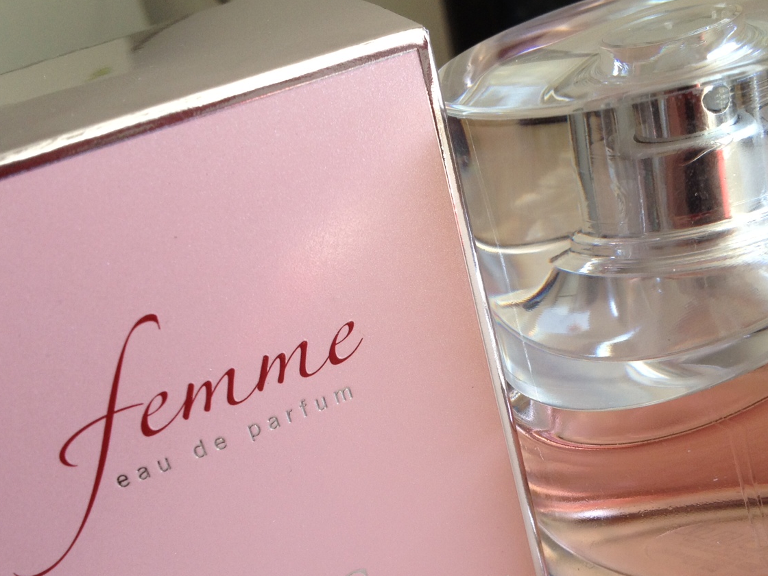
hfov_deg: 37.4
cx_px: 452
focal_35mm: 51
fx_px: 1131
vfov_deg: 28.3
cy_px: 400
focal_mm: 4.28
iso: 64
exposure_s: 1/120
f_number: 2.4
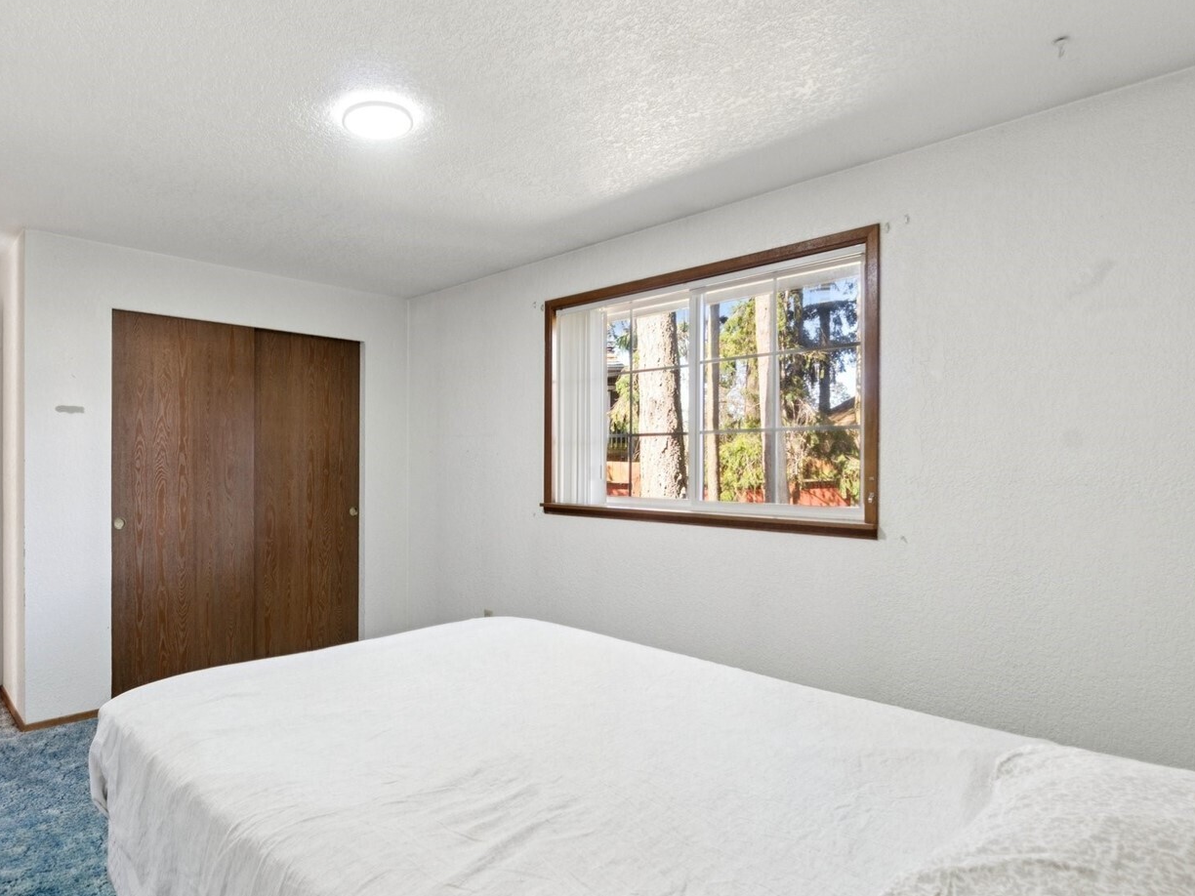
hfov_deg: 80.1
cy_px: 471
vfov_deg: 65.9
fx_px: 690
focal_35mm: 20
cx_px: 444
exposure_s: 1/5
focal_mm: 10
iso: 250
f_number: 9
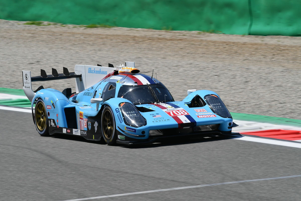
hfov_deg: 4.6
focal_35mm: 450
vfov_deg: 3.1
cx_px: 150
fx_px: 3762
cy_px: 100
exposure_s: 1/500
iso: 100
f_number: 10
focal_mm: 300
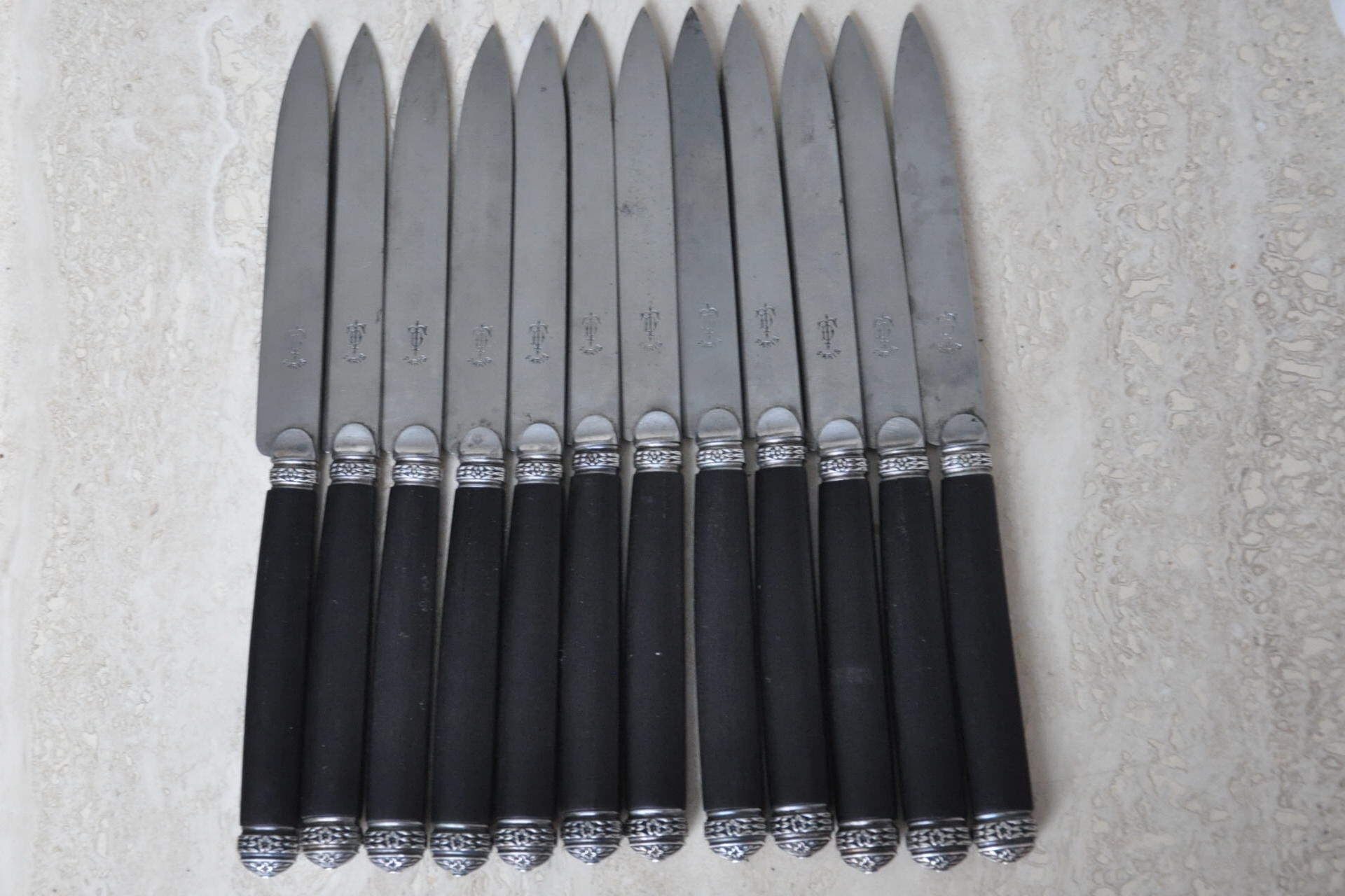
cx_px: 672
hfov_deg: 27.0
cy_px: 448
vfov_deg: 18.2
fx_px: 2802
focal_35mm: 75
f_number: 5
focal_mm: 50
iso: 1600
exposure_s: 1/25
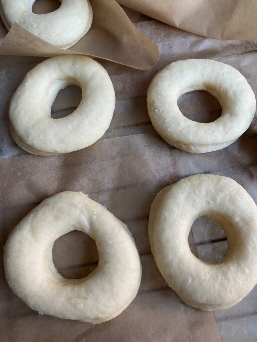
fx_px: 257
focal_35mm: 26
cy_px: 171
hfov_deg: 53.1
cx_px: 128
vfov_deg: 67.3
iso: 125
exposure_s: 1/60
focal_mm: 4.25
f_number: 1.8
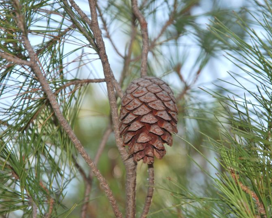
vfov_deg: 8.7
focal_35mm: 178
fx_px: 1430
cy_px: 109
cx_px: 156
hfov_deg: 10.9
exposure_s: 1/200
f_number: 6.3
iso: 100
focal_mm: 105
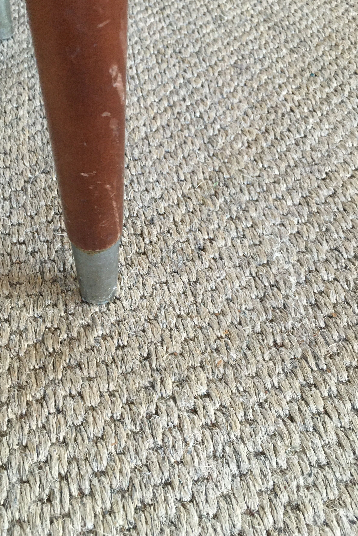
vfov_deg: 55.8
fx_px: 507
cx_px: 139
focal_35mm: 34
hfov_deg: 38.7
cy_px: 252
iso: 200
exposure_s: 1/25
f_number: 2.2
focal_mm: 4.15
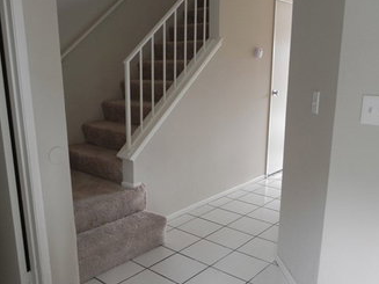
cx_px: 187
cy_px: 173
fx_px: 372
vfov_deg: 41.5
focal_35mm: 34
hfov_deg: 54.0
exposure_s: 1/30
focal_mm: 4.6
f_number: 2.8
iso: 242
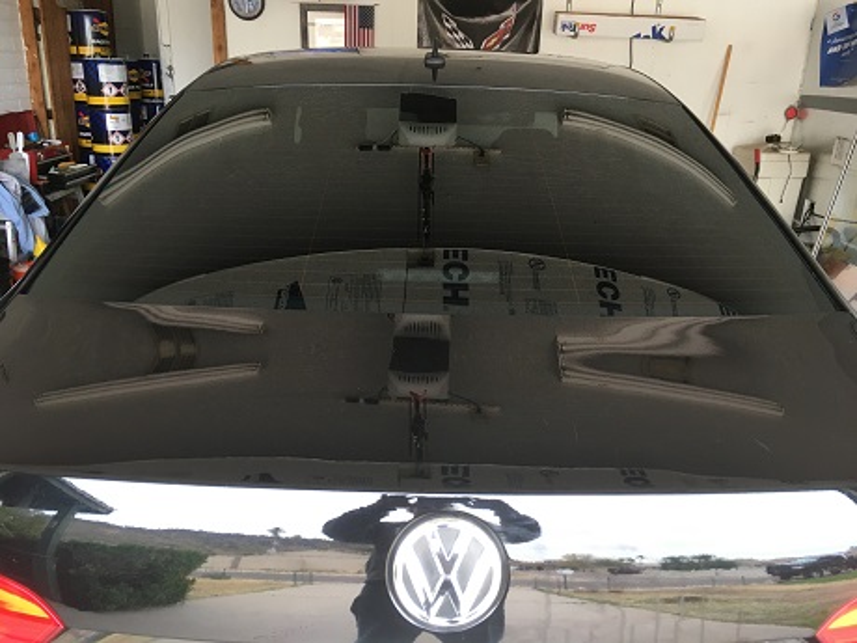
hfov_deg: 61.7
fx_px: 718
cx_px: 428
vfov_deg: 48.2
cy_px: 322
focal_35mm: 29
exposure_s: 1/30
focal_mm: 4.15
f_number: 2.2
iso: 40
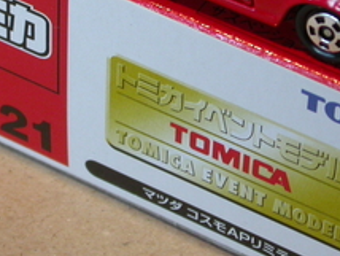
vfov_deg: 6.3
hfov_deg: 8.4
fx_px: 2311
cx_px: 165
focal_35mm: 235
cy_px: 25
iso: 100
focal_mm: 17.5
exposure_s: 1/16.1
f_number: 3.6
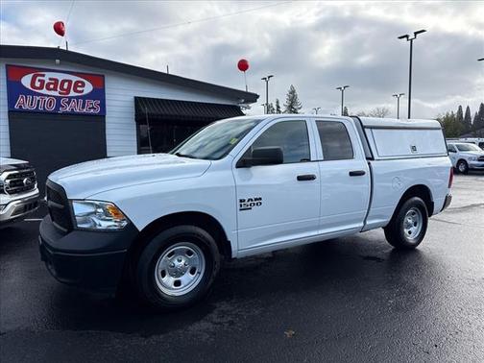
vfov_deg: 56.8
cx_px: 242
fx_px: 336
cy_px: 182
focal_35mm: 24
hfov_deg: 71.6
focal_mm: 6.76
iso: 80
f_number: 1.78
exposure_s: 1/2907
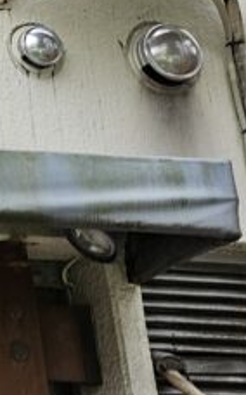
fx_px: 1473
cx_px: -624
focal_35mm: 137
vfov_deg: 15.3
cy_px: 227
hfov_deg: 7.6
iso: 40
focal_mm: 5.4
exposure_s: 1/100
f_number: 1.8
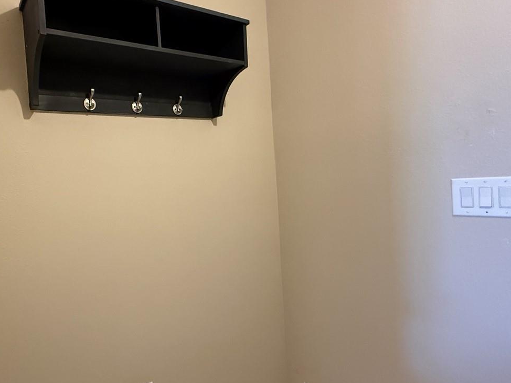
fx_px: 339
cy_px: 194
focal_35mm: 23
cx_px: 162
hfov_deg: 71.3
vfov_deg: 58.9
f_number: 2.2
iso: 800
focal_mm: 2.22
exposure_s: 1/60
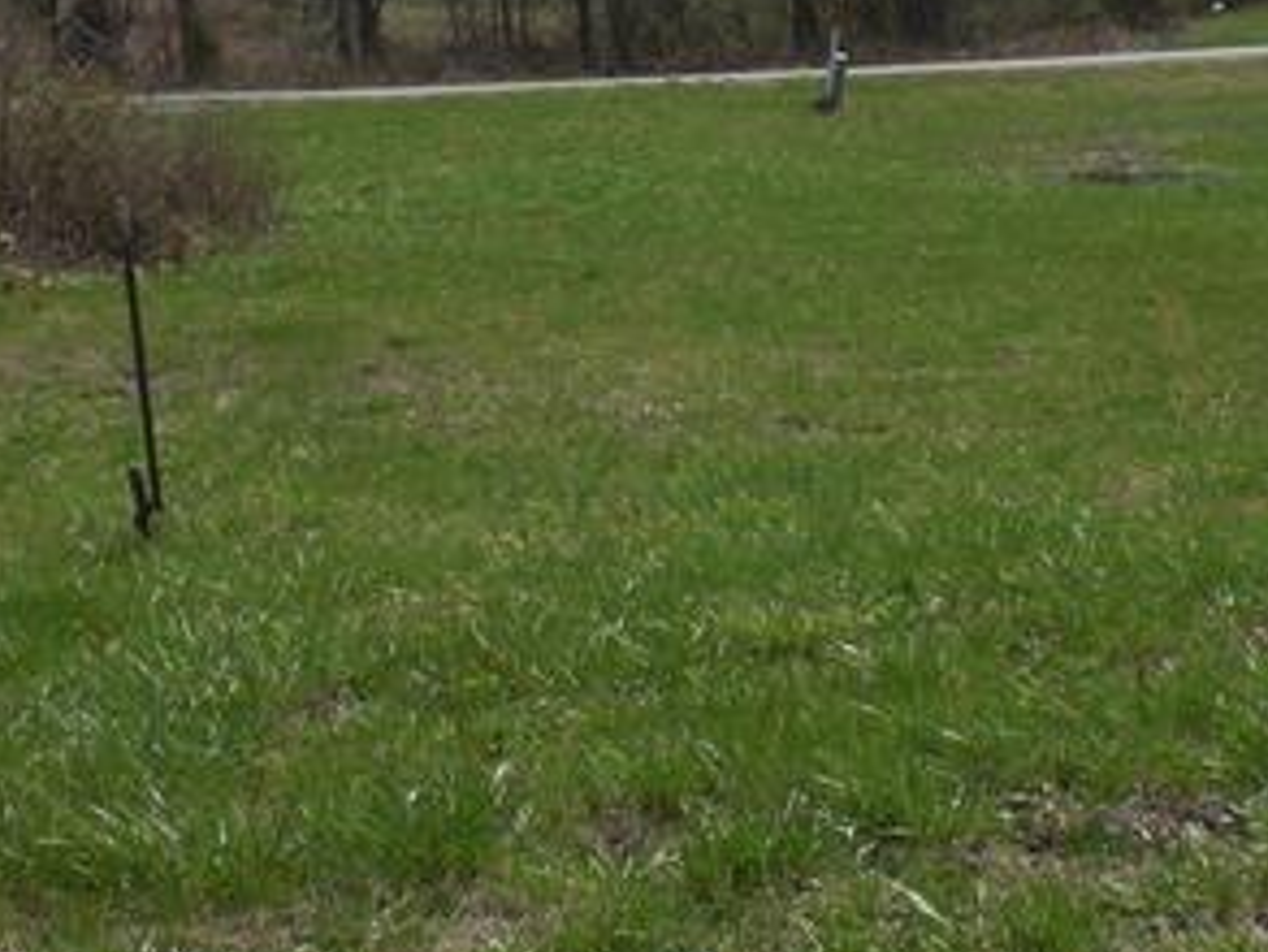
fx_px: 3042
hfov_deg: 23.5
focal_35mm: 83
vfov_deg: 17.6
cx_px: 718
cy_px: 186
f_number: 5.6
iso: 64
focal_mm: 6.3
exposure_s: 1/500
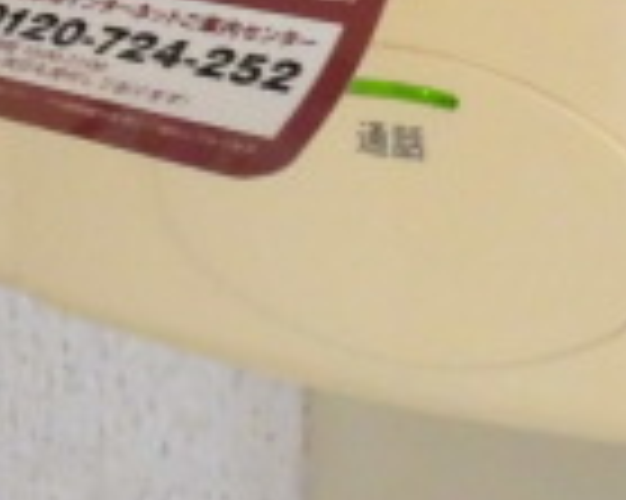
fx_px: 2000
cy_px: -459
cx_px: 351
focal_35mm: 108
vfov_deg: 12.7
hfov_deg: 17.8
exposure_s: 1/20
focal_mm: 4.3
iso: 800
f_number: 3.1
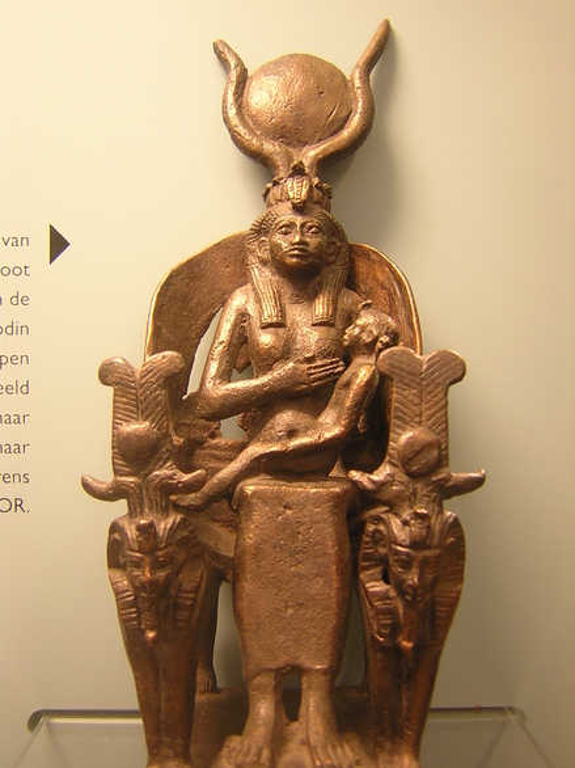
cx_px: 288
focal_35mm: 36
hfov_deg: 39.6
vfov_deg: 51.4
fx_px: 798
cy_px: 384
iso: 156
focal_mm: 4.7
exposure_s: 1/3.6
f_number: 2.6
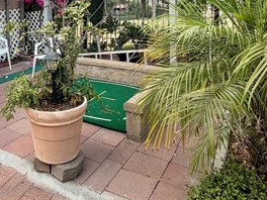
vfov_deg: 38.1
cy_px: 9
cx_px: 72
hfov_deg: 52.0
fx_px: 262
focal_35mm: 34
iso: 64
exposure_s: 1/121
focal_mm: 2.22
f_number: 2.2
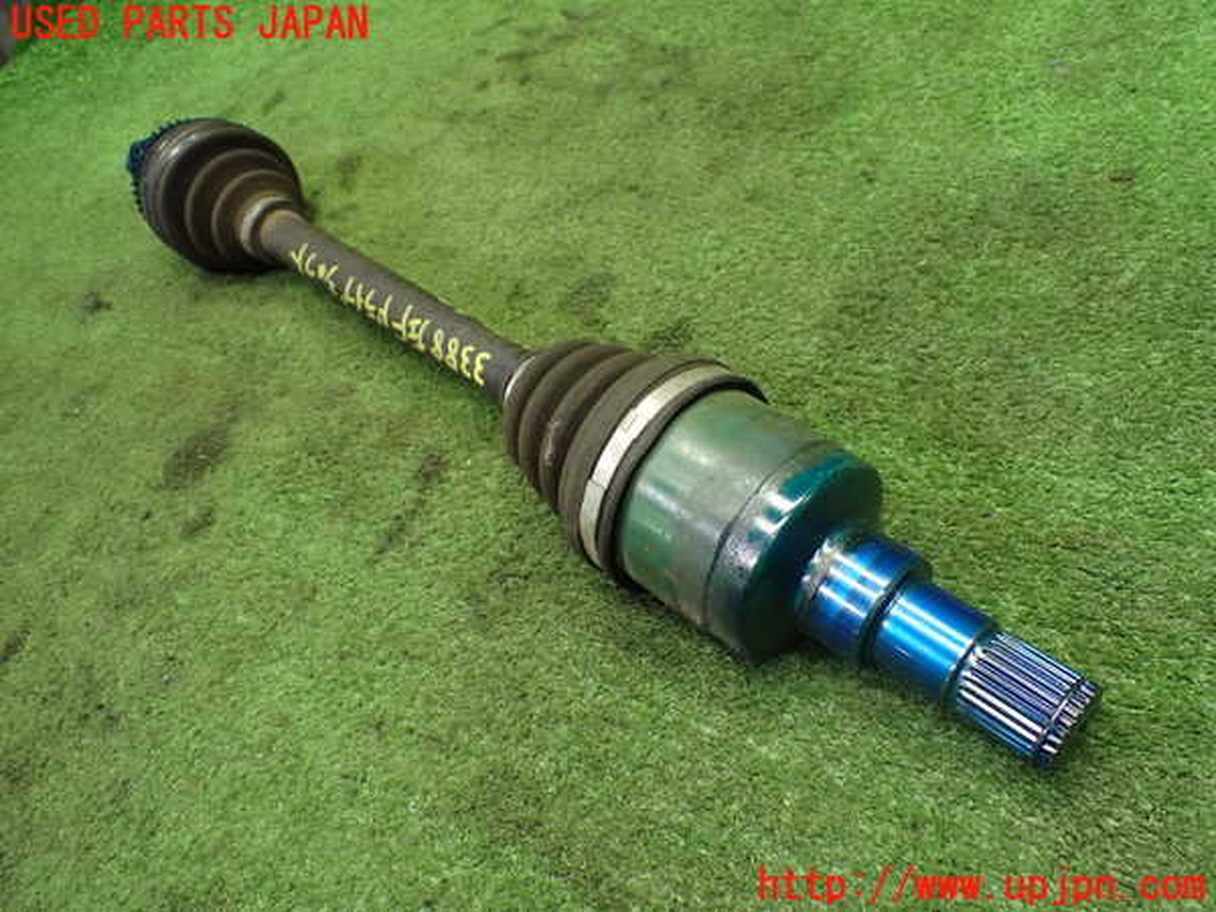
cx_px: 608
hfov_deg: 60.0
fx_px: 1054
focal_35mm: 30
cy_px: 456
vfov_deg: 46.8
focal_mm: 5.4
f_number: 2.3
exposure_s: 1/125
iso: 800
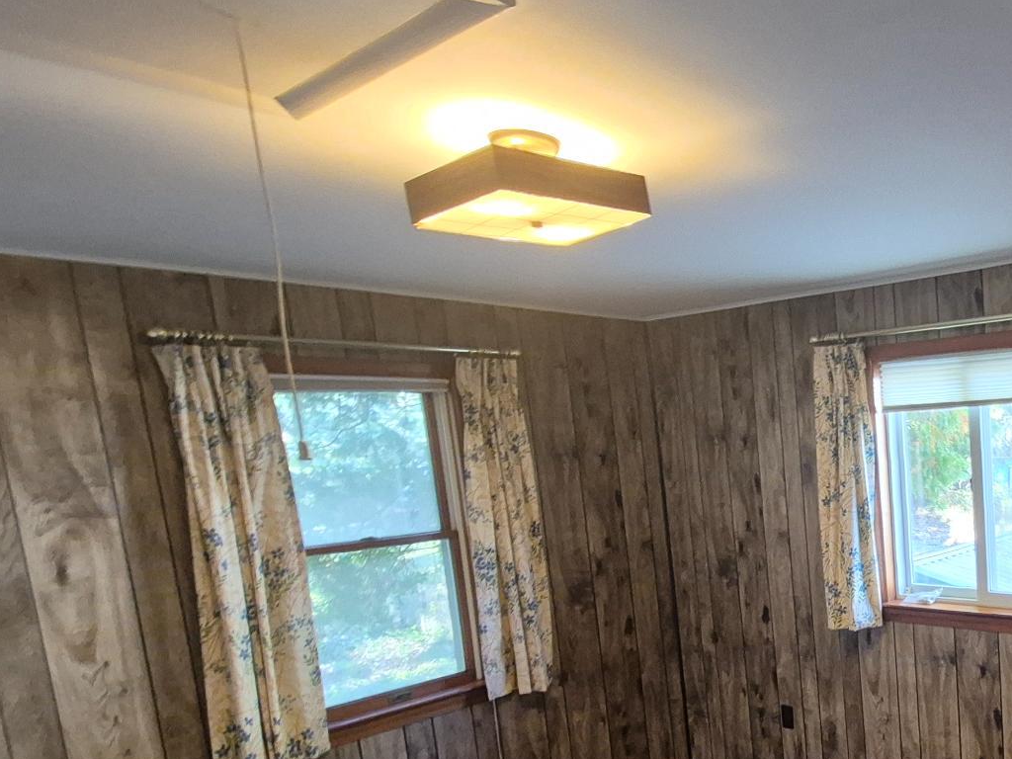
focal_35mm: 26
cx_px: 943
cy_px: 520
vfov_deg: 51.8
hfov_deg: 56.3
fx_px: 760
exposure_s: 1/60
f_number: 2.2
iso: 800
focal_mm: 1.74
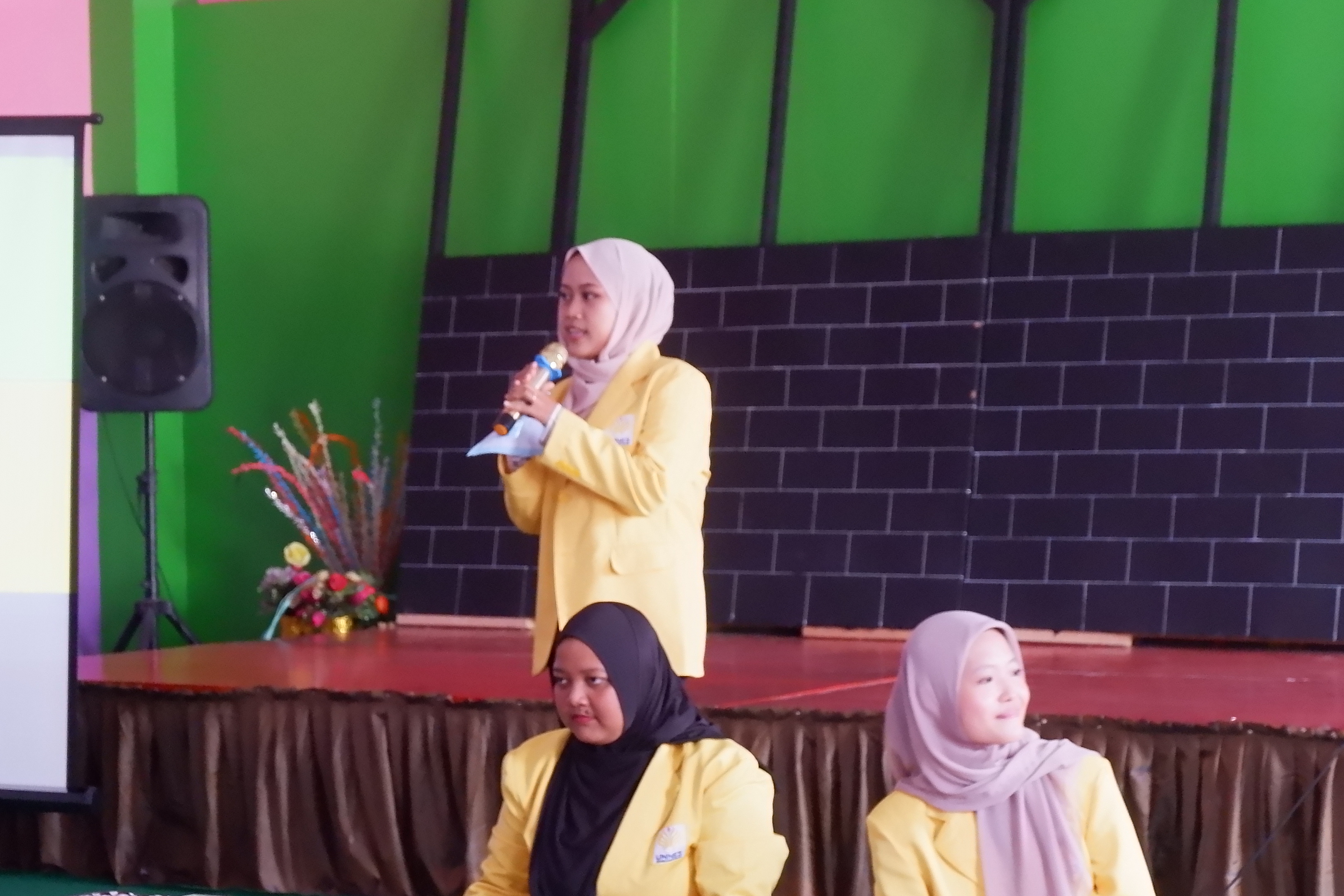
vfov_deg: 14.5
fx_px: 3509
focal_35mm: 94
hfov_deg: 21.7
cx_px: 645
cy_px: 638
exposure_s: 1/70
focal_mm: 41.8
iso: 3200
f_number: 5.6
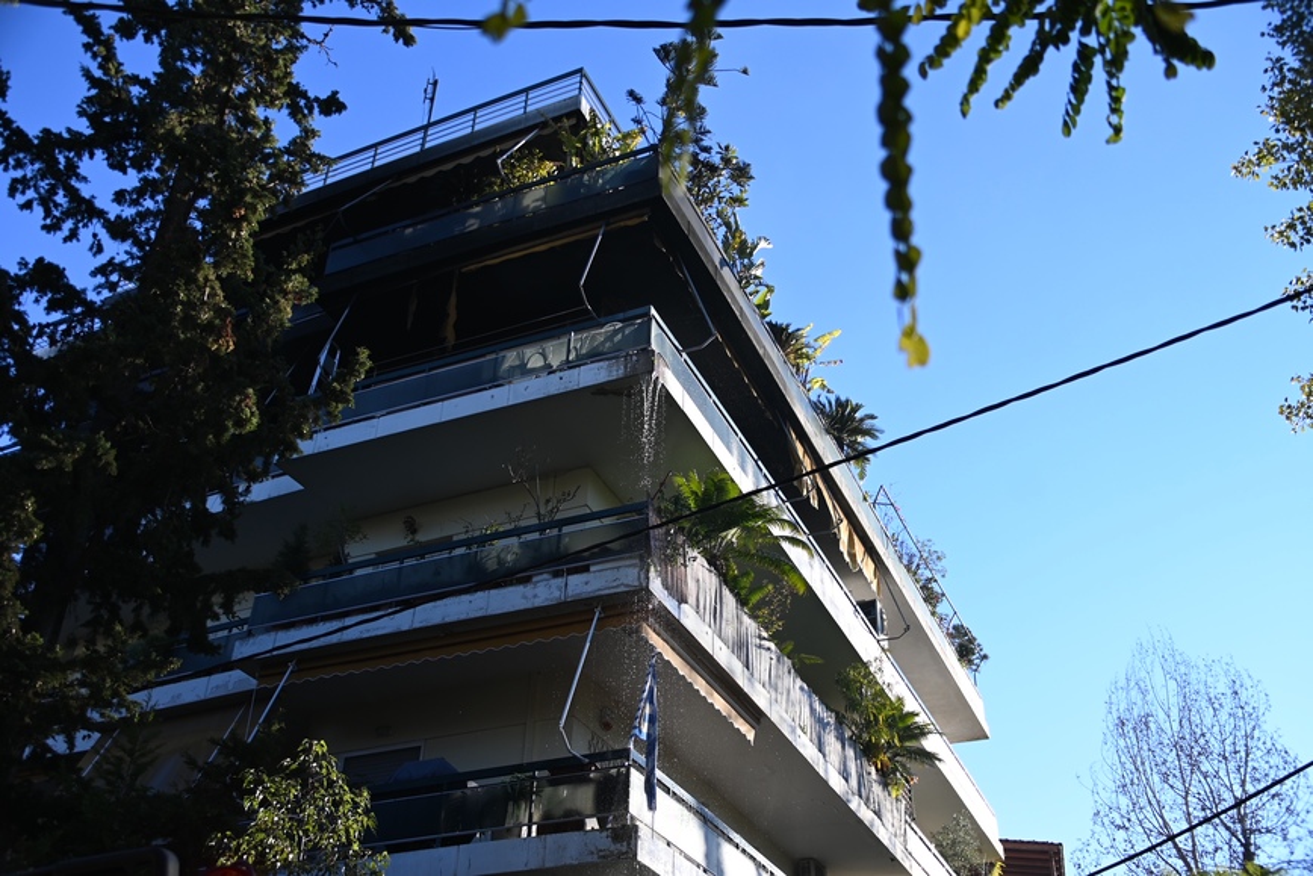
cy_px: 438
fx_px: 1313
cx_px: 656
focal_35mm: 36
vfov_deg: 36.9
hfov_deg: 53.1
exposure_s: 1/500
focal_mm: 24
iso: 110
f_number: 3.8
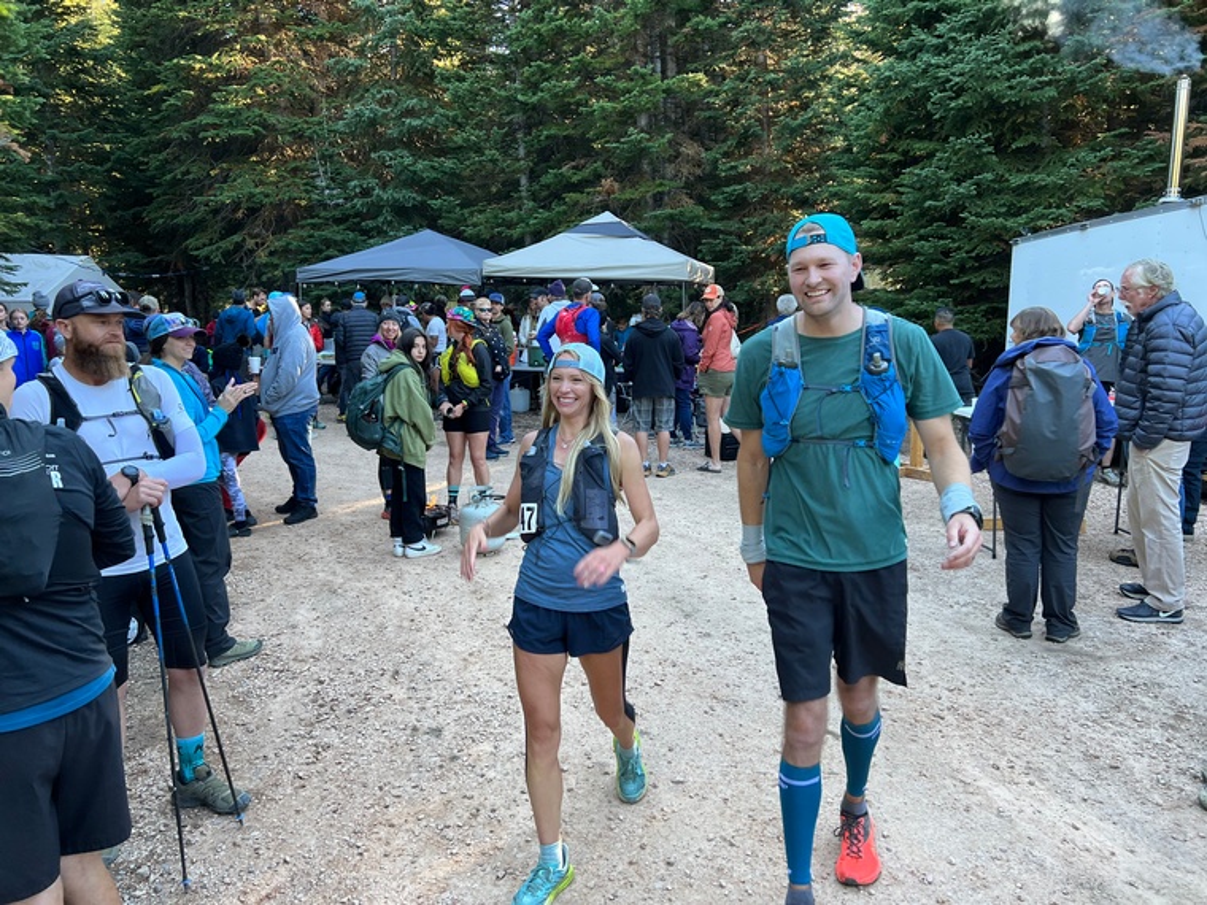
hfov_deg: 67.3
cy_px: 452
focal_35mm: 26
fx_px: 907
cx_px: 604
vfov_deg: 53.1
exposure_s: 1/121
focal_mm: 5.7
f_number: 1.5
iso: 64
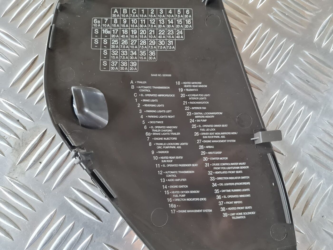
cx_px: 166
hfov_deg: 67.3
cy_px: 125
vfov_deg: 53.1
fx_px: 250
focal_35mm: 26
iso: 320
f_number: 1.8
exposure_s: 1/50
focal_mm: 5.4
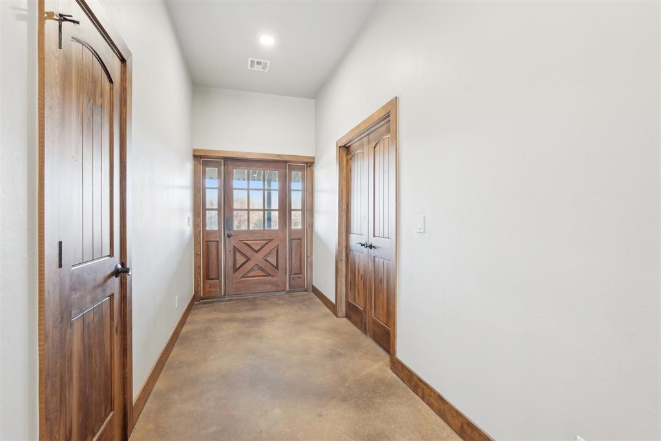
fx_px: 294
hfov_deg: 96.7
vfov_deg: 73.7
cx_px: 330
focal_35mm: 16
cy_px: 220
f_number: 8
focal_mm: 16
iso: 400
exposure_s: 1/4
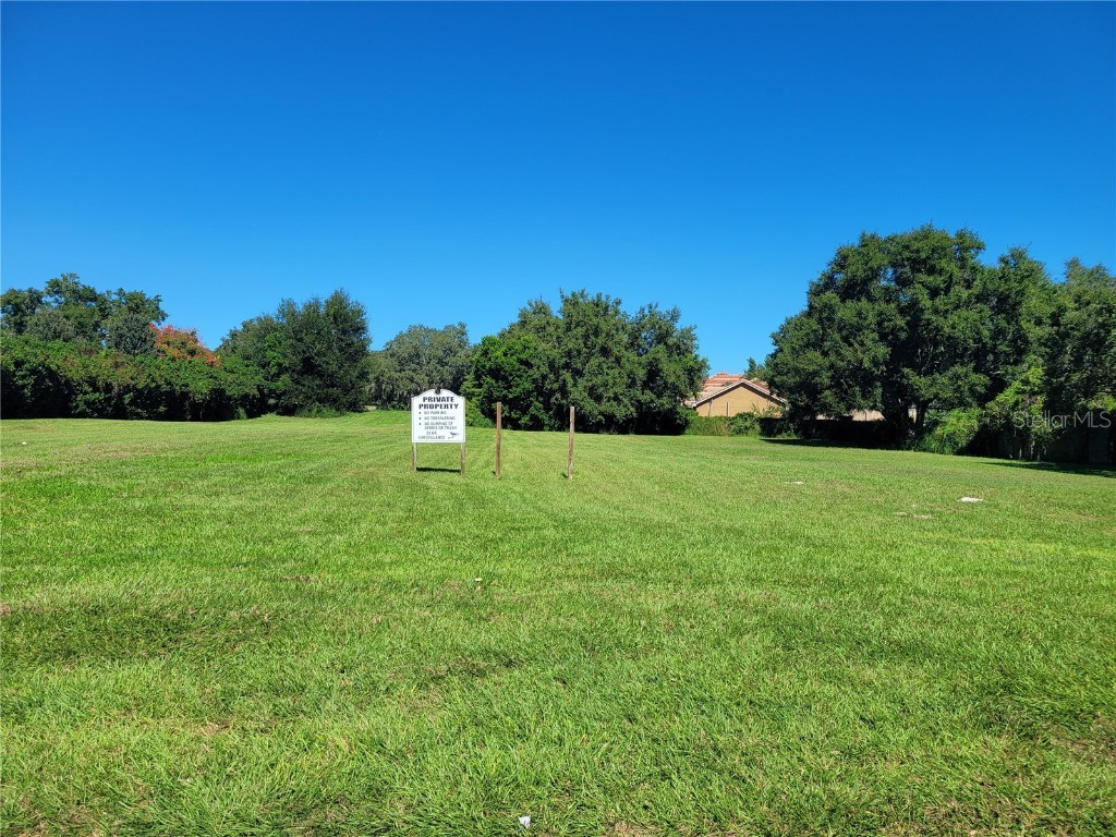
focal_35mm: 26
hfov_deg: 67.3
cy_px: 418
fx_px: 838
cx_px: 558
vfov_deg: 53.1
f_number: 1.8
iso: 40
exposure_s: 1/2679
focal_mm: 5.4
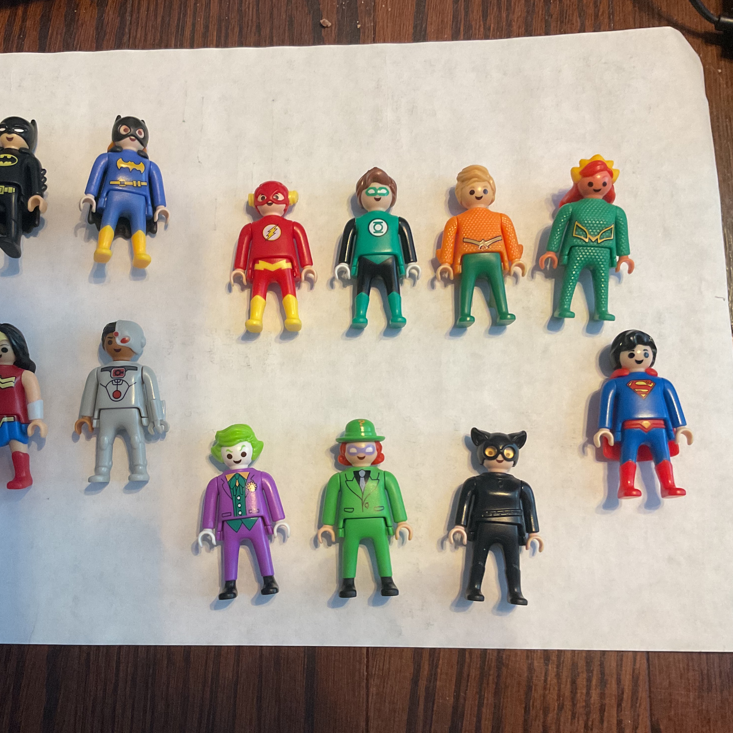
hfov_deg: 47.1
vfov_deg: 47.2
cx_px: 315
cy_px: 367
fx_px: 838
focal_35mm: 35
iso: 160
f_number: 1.8
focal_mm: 3
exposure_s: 1/60
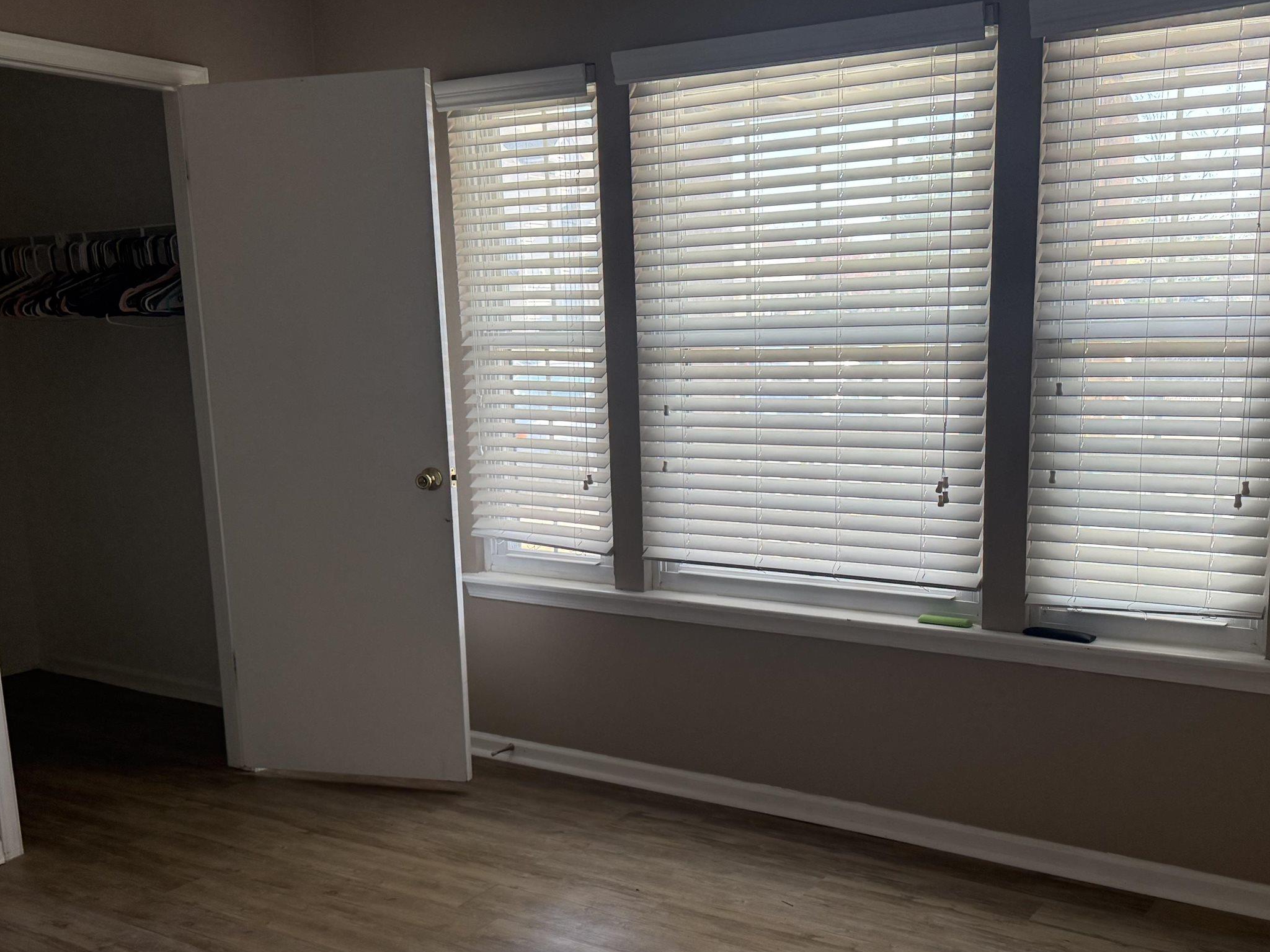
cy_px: 593
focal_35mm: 36
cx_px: 714
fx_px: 1321
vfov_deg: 39.4
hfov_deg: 51.2
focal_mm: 6.76
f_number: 1.78
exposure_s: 1/178
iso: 200
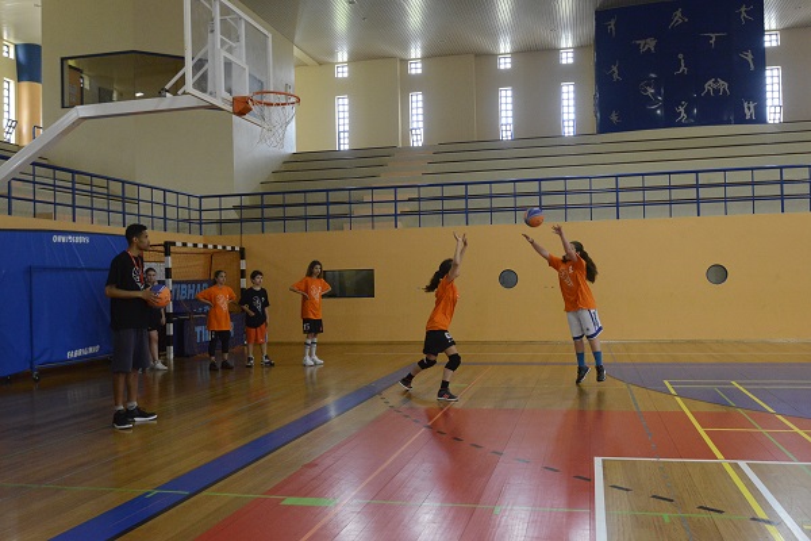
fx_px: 721
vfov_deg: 41.1
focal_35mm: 32
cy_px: 270
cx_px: 406
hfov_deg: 58.7
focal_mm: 32
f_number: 5
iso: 6400
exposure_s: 1/400
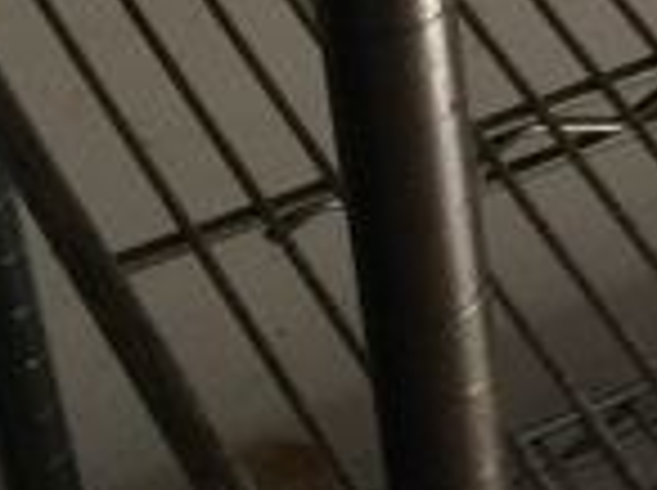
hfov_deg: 9.8
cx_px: 1386
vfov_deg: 7.9
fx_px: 3505
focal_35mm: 185
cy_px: -47
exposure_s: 1/30
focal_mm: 4.12
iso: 50
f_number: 2.2
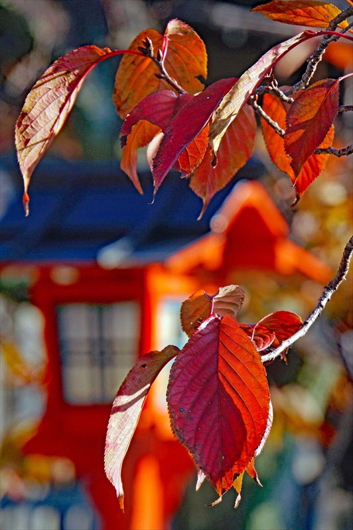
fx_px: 4420
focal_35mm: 300
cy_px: 265
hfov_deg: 4.6
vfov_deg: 6.9
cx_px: 176
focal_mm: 200
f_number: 6.3
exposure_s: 1/320
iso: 200
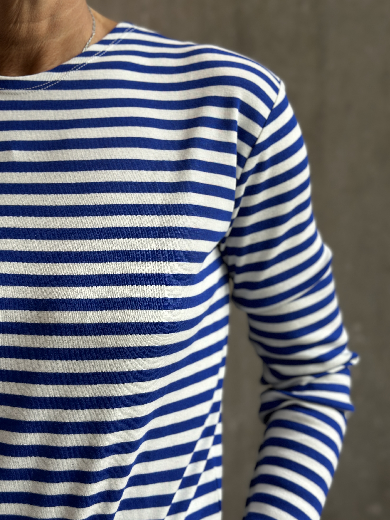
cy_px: 260
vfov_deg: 38.9
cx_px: 193
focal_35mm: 49
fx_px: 736
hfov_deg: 29.7
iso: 80
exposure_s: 1/252
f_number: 1.78
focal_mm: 6.86
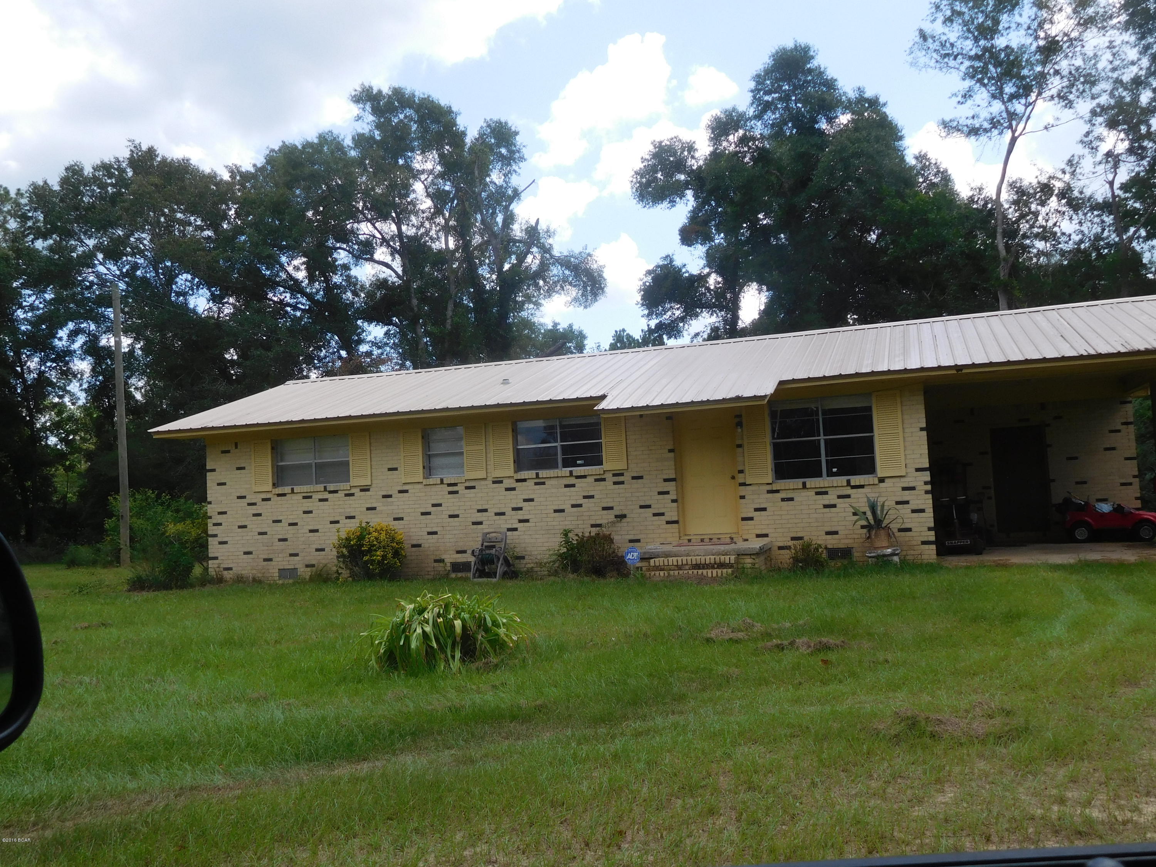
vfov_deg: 49.7
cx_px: 578
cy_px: 434
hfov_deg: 63.4
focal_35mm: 28
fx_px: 935
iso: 125
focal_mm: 5
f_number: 3.5
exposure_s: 1/800
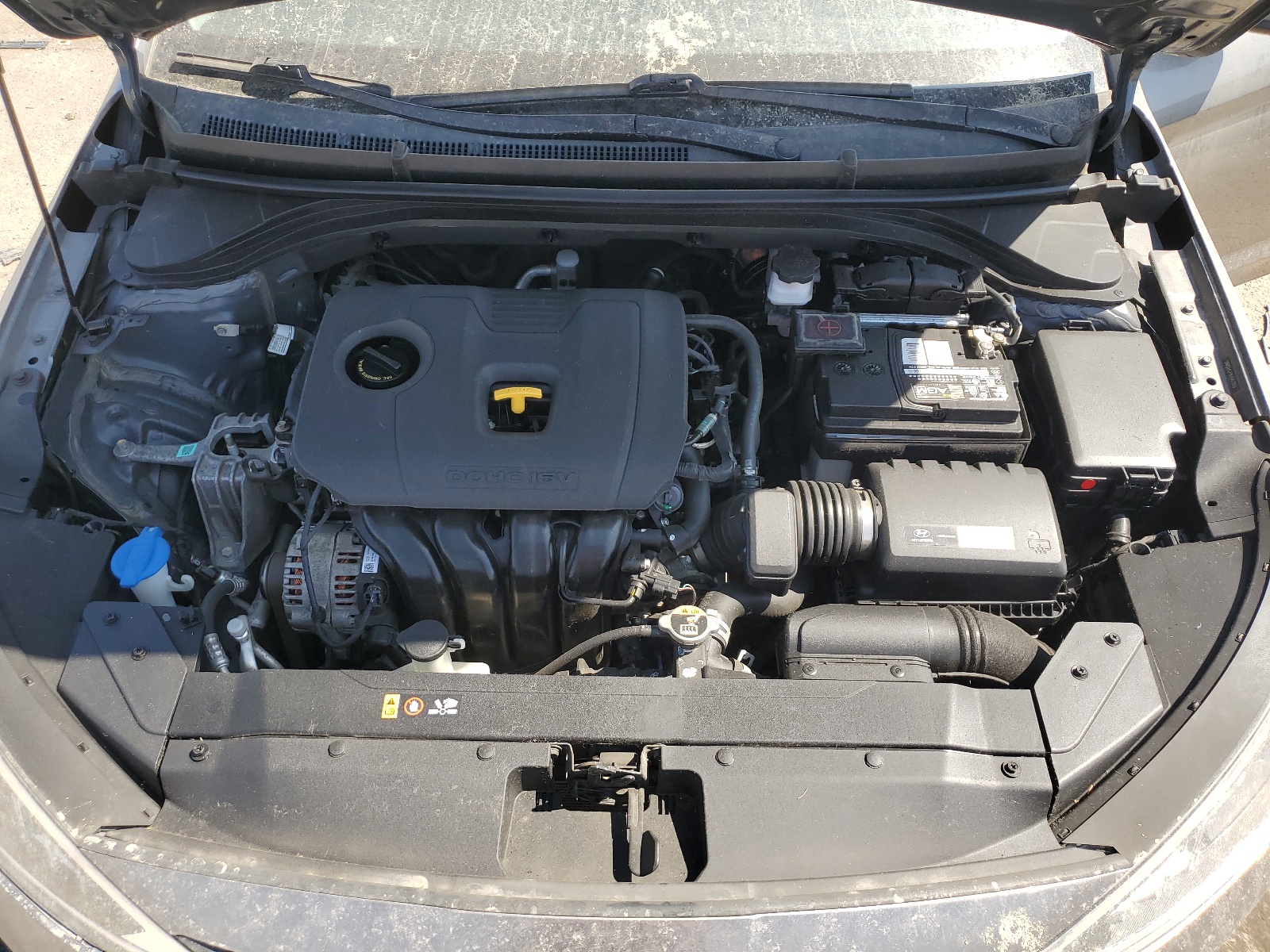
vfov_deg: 53.1
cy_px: 476
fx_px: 954
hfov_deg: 67.3
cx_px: 635
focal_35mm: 26
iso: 50
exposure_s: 1/909
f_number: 1.5
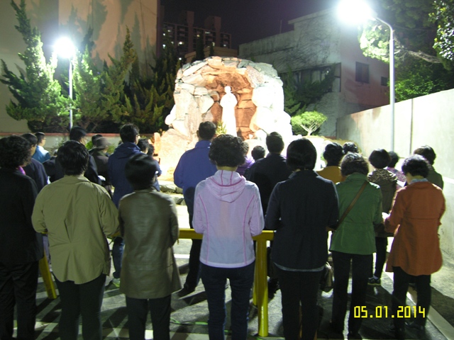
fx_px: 367
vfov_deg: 49.7
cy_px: 170
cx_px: 227
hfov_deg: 63.4
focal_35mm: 28
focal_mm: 7.4
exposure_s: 1/2.5
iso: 100
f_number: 2.2
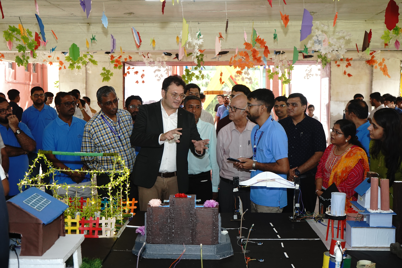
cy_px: 134
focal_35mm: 43
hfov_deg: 45.4
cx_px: 201
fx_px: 480
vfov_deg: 31.2
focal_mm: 43
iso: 2000
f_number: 5.6
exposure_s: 1/125
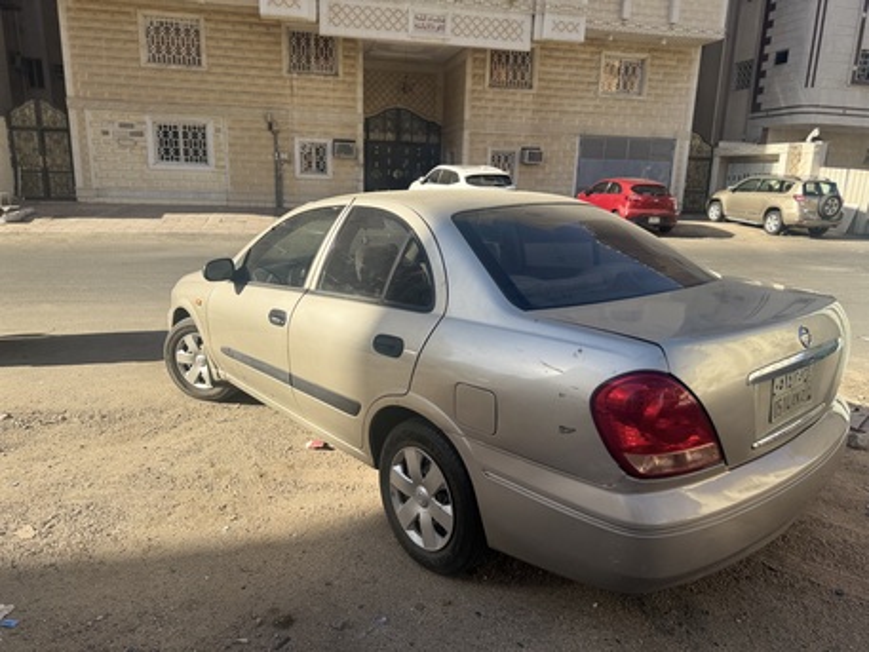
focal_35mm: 24
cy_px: 326
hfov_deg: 71.6
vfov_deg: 56.8
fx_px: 603
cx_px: 434
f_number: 1.78
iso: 80
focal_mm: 6.76
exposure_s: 1/4310
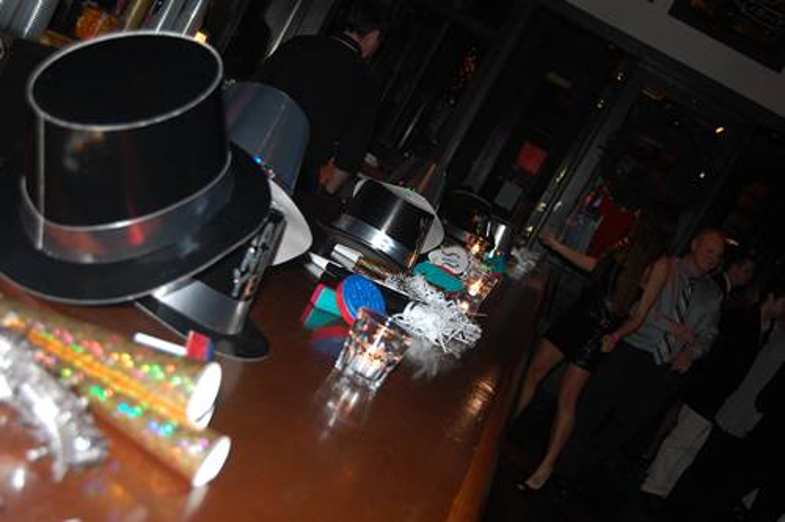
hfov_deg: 46.5
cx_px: 392
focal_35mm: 42
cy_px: 261
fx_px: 915
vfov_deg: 31.8
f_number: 4.2
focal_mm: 28
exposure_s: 1/60
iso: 400
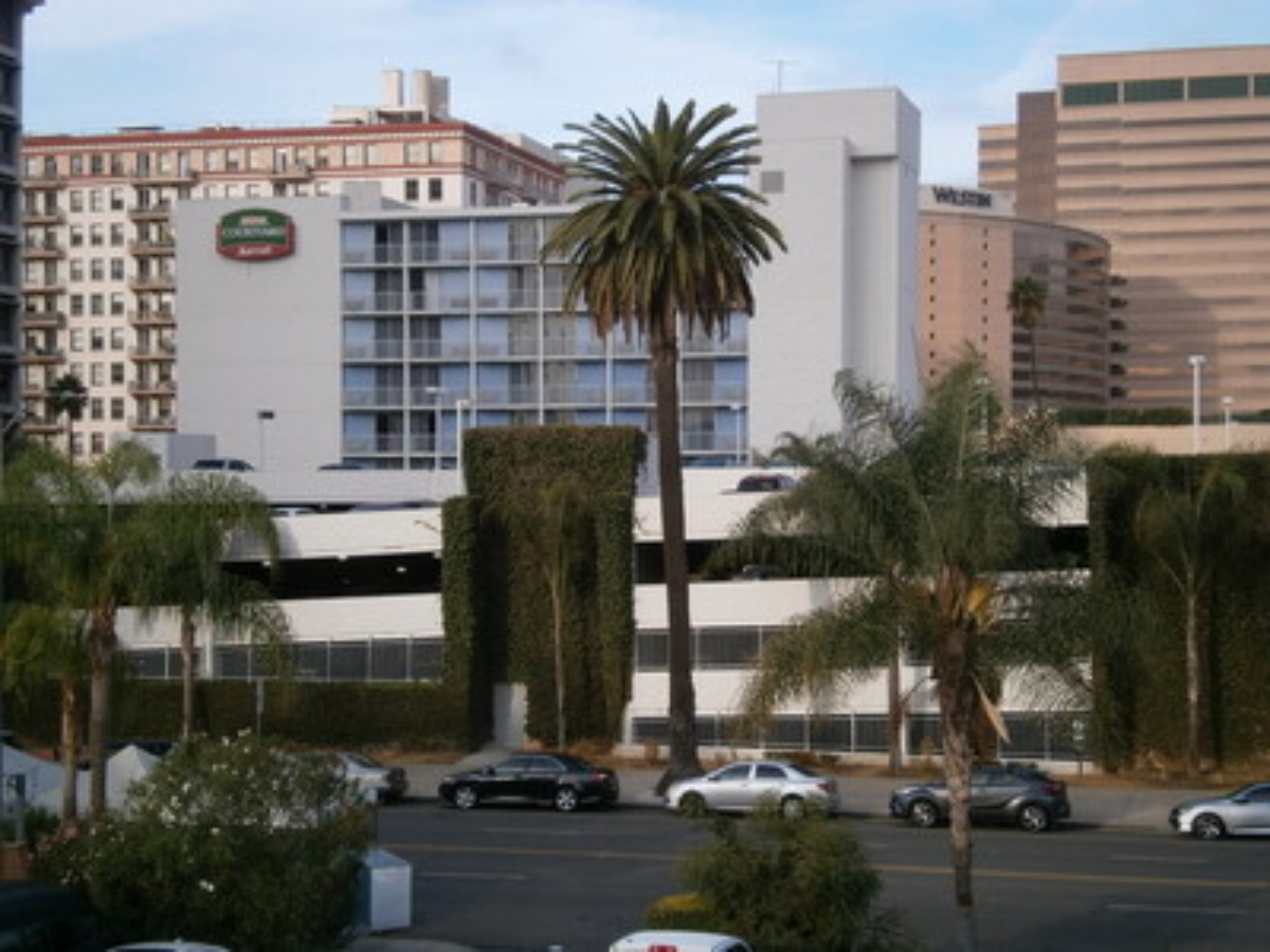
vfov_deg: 24.4
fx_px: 2201
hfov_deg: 32.2
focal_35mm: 60
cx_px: 635
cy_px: 476
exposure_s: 1/250
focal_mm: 10.7
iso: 80
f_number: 3.9
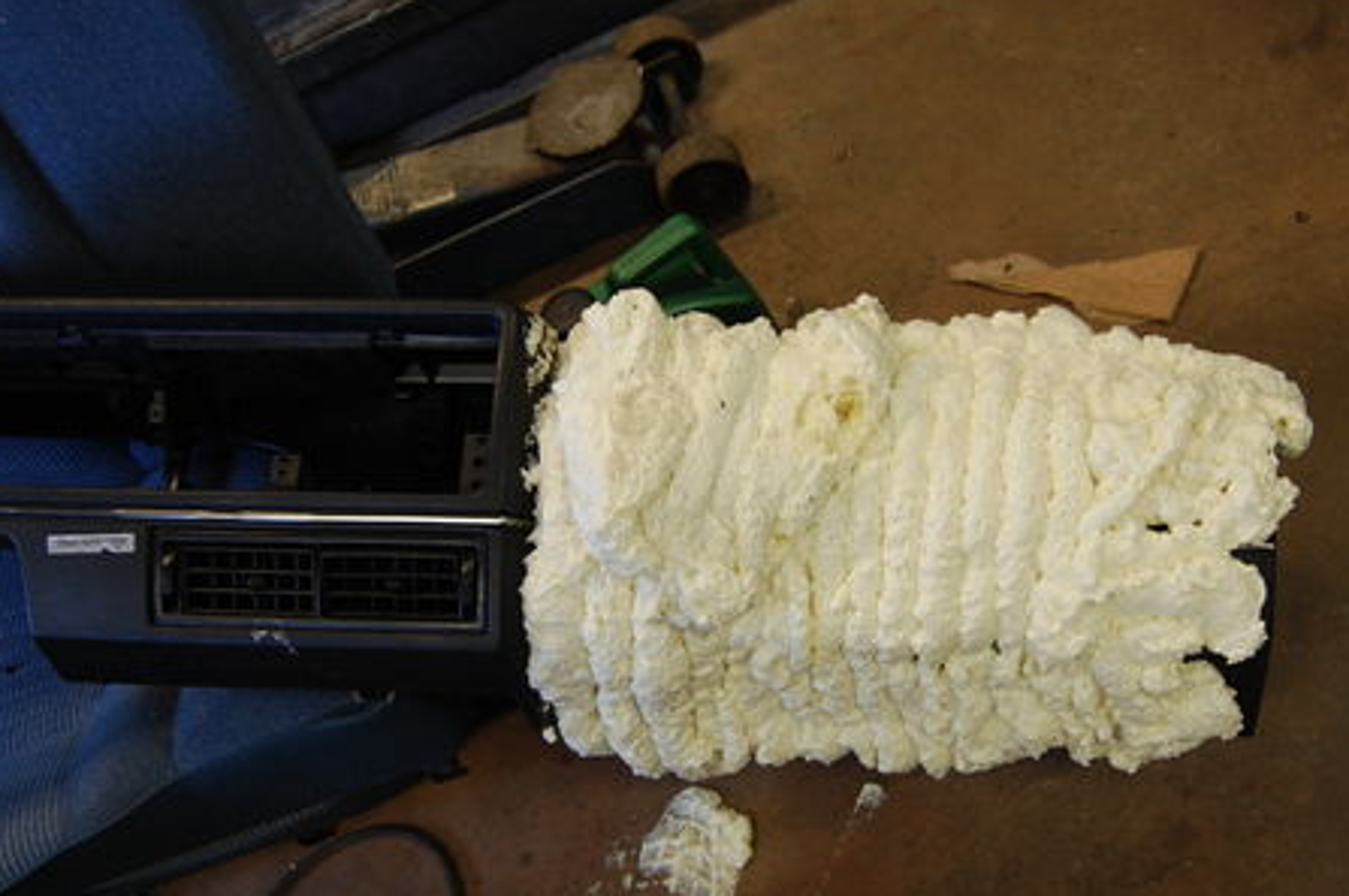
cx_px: 830
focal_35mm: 43
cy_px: 486
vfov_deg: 31.1
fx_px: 1610
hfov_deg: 45.2
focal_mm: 20
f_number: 4
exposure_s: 1/60
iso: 400
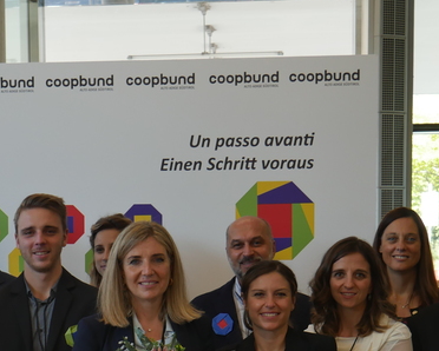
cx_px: 146
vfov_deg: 14.2
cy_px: 426
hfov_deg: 18.2
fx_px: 1365
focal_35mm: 105
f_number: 4.5
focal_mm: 20
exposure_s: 1/60
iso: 200
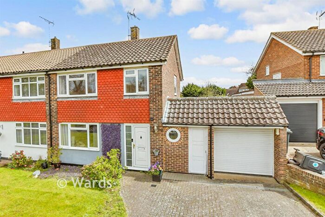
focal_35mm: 15
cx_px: 162
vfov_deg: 77.4
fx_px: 135
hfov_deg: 100.4
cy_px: 108
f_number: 9
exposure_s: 1/320
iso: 500
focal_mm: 10
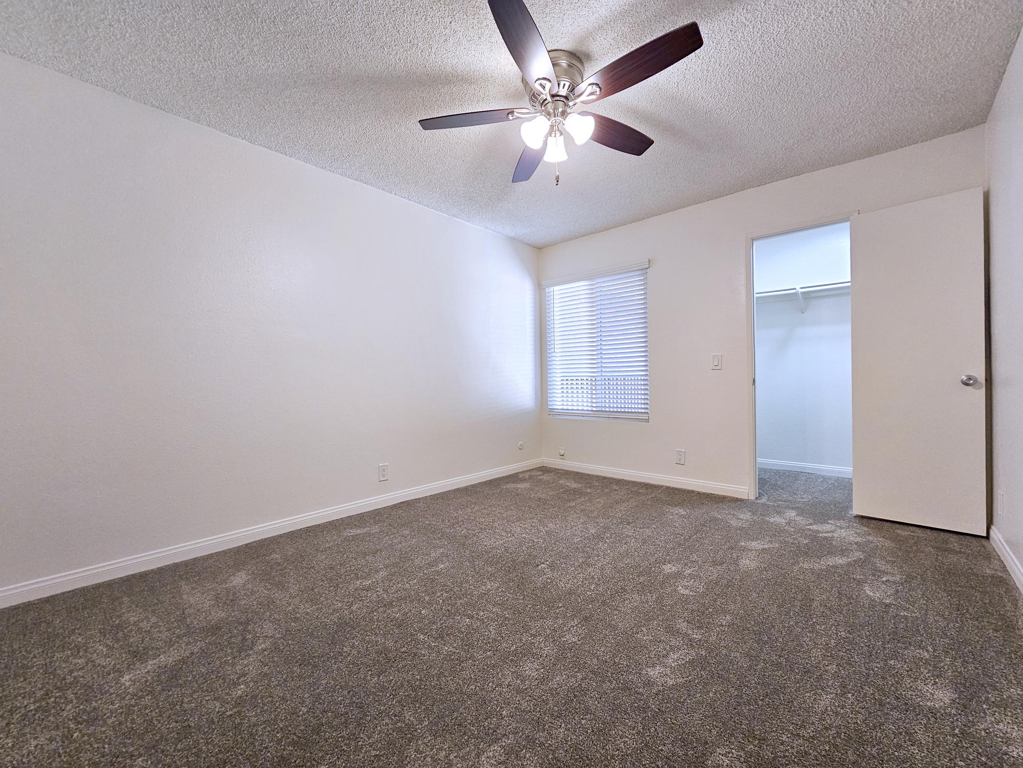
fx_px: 384
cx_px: 512
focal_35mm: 13
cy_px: 384
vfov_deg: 89.9
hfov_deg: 106.2
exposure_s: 1/60
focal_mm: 2.2
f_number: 2.2
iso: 200
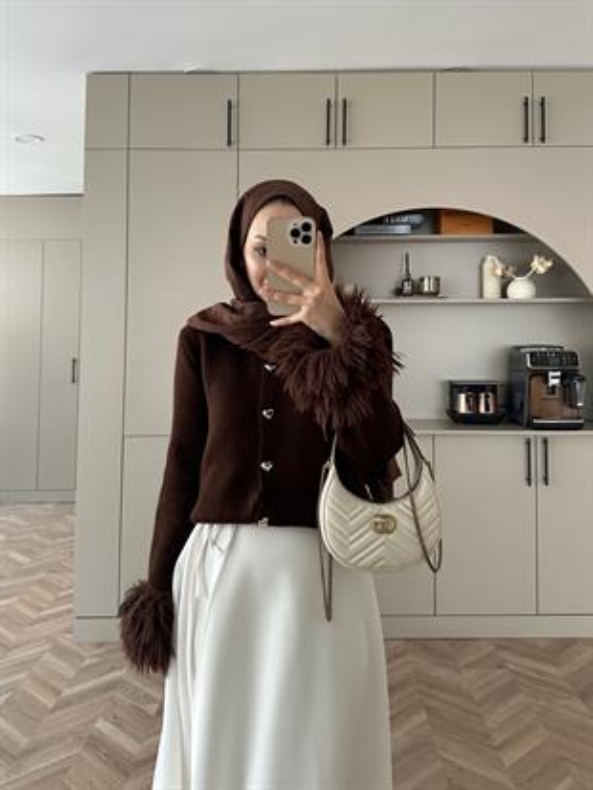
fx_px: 548
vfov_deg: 71.6
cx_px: 296
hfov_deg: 56.8
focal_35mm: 24
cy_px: 395
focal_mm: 6.86
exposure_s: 1/60
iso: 320
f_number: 1.78
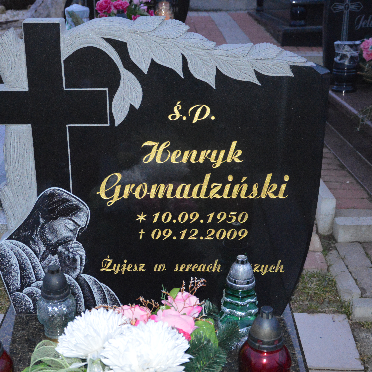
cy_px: 187
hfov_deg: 31.5
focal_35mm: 54
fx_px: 657
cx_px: 138
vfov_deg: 31.6
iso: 3200
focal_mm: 28
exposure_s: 1/60
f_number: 4
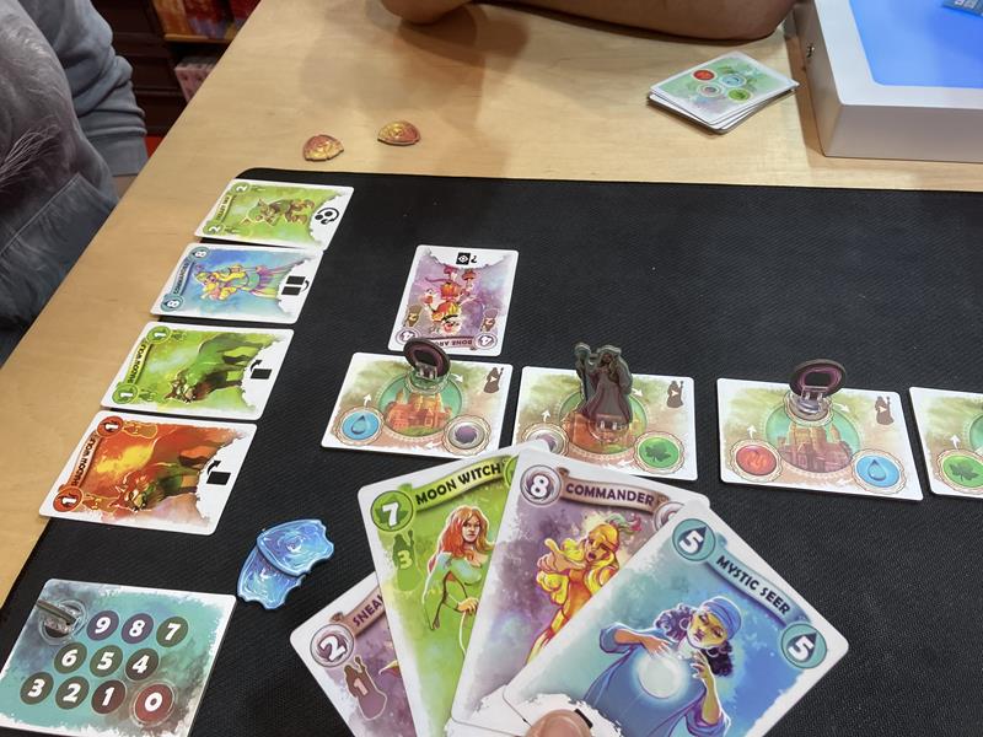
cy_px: 368
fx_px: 795
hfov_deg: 63.4
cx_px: 492
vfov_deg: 49.7
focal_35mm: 28
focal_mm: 3.99
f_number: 1.8
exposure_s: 1/100
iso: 80
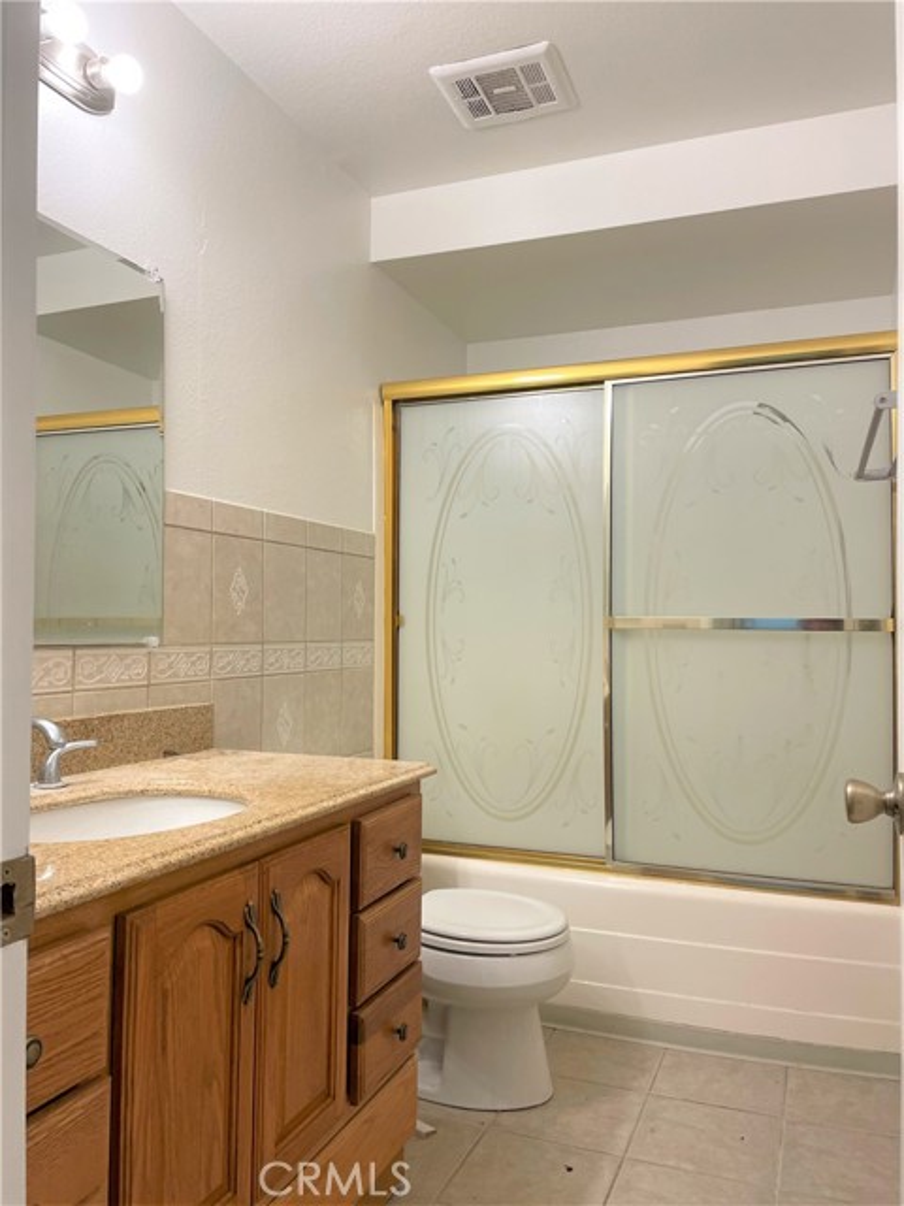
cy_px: 603
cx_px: 452
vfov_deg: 67.3
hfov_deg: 53.1
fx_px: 905
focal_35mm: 26
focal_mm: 4.2
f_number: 1.6
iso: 100
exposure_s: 1/120
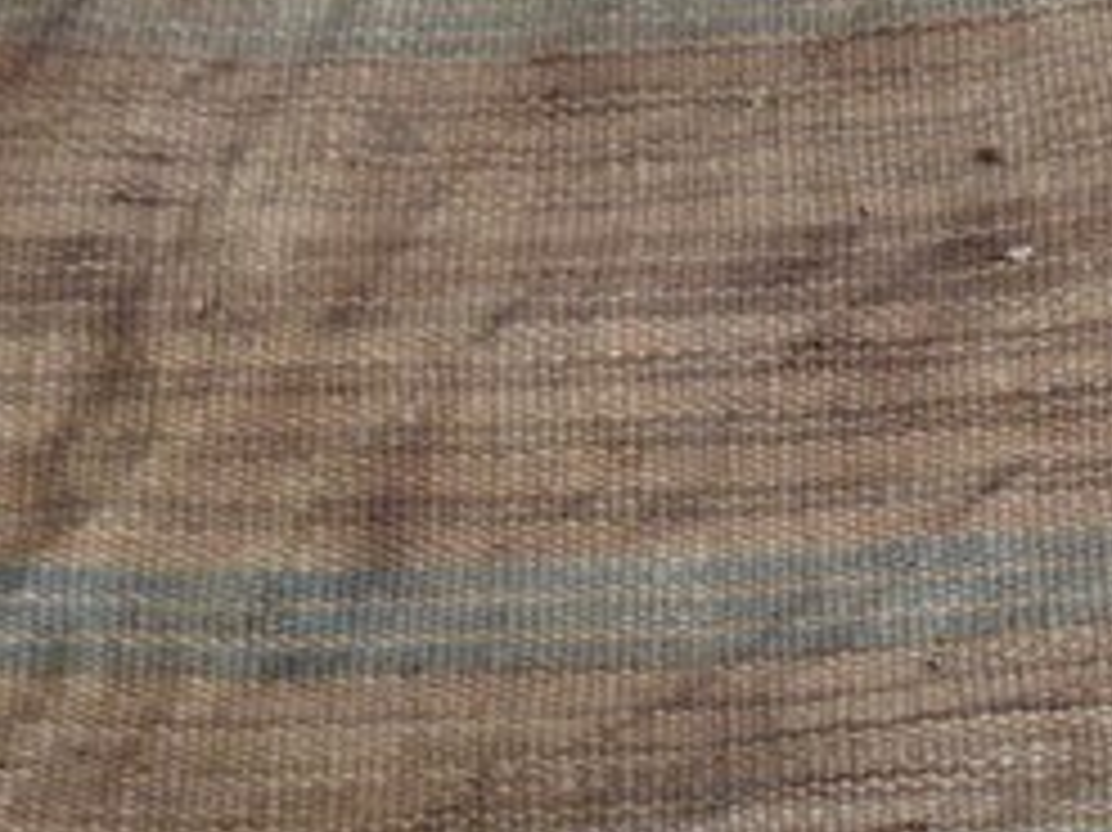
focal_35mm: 133
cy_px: -94
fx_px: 4270
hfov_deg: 14.7
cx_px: 927
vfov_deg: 11.0
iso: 200
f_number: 2.8
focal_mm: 8.6
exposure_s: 1/10
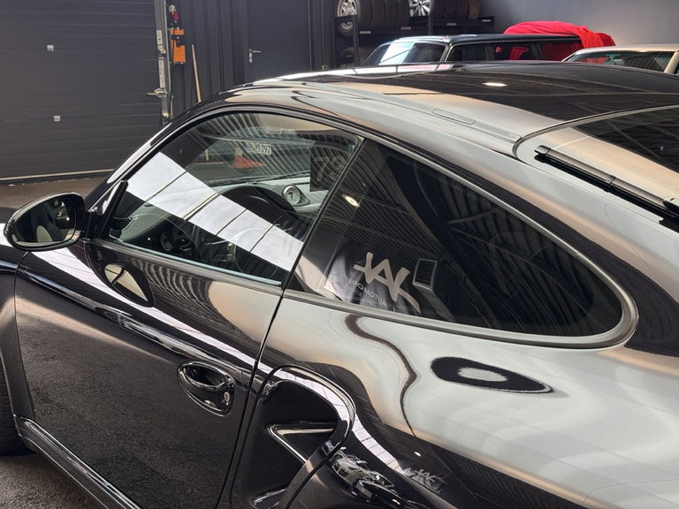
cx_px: 340
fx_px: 942
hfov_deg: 39.7
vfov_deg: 30.3
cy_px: 254
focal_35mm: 48
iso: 100
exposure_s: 1/50
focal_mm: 6.76
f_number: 1.78
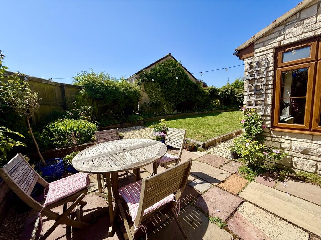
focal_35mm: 14
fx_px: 130
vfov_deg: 85.7
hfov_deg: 102.1
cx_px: 160
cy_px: 120
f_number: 2.2
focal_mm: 2.22
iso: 50
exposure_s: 1/1848
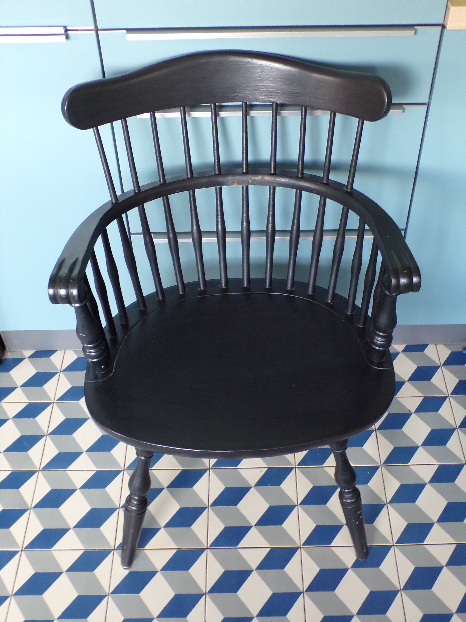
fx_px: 664
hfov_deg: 38.7
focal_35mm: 37
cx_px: 233
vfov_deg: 50.1
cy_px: 311
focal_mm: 6.6
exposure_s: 1/17
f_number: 3.3
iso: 240
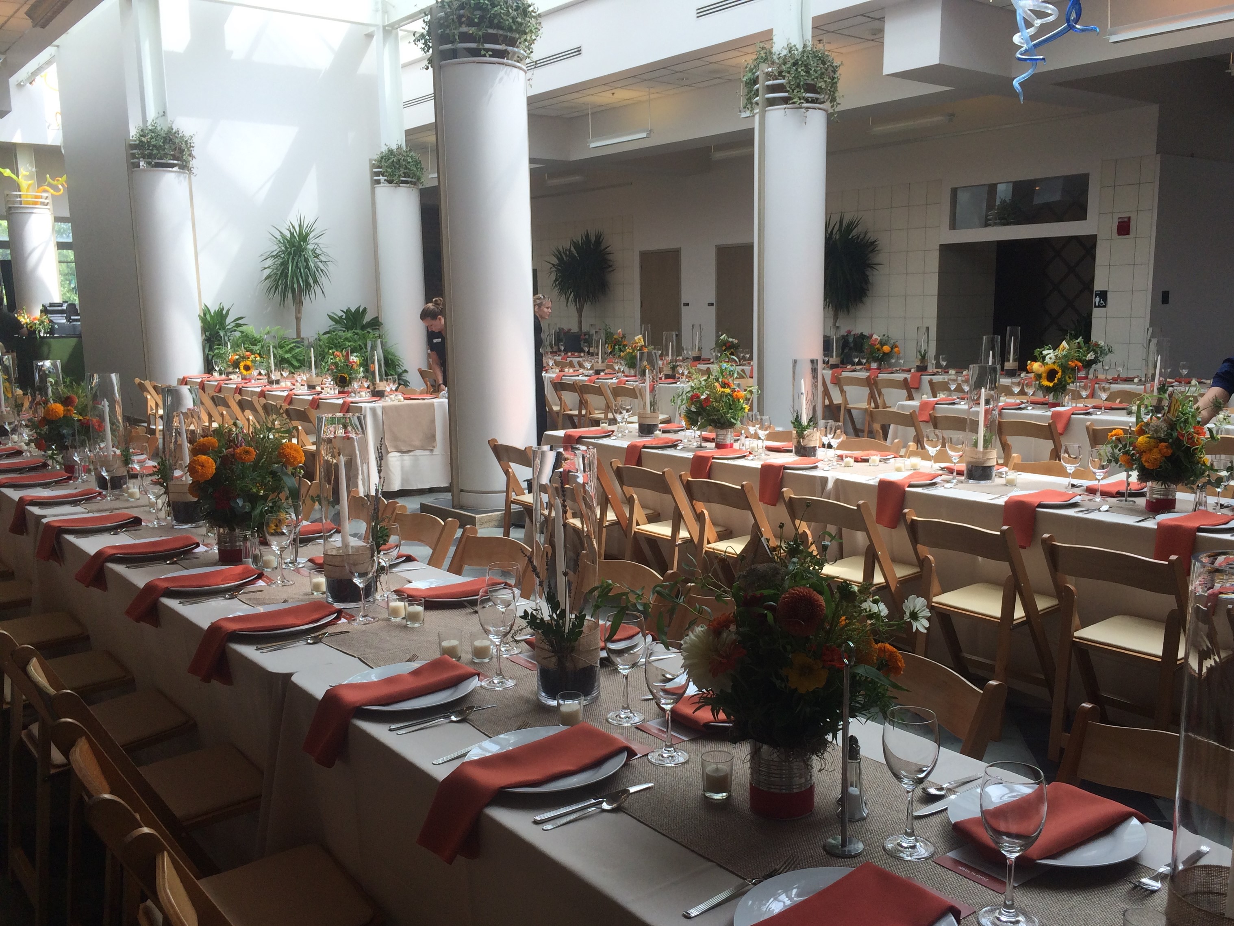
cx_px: 617
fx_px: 1069
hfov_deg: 60.0
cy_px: 463
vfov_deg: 46.8
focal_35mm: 30
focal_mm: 4.12
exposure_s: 1/323
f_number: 2.2
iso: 32
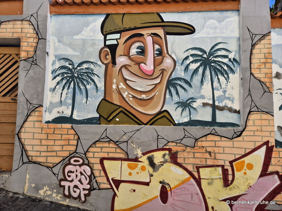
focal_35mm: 23
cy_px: 106
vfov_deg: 58.9
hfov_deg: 73.9
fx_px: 187
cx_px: 141
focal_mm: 5.4
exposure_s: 1/1104
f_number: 1.8
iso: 25
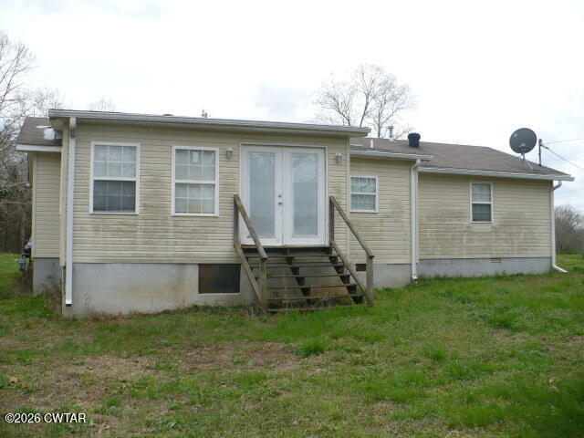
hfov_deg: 50.1
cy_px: 219
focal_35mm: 37
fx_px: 624
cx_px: 292
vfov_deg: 38.7
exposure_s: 1/1000
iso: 100
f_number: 2.8
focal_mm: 6.1
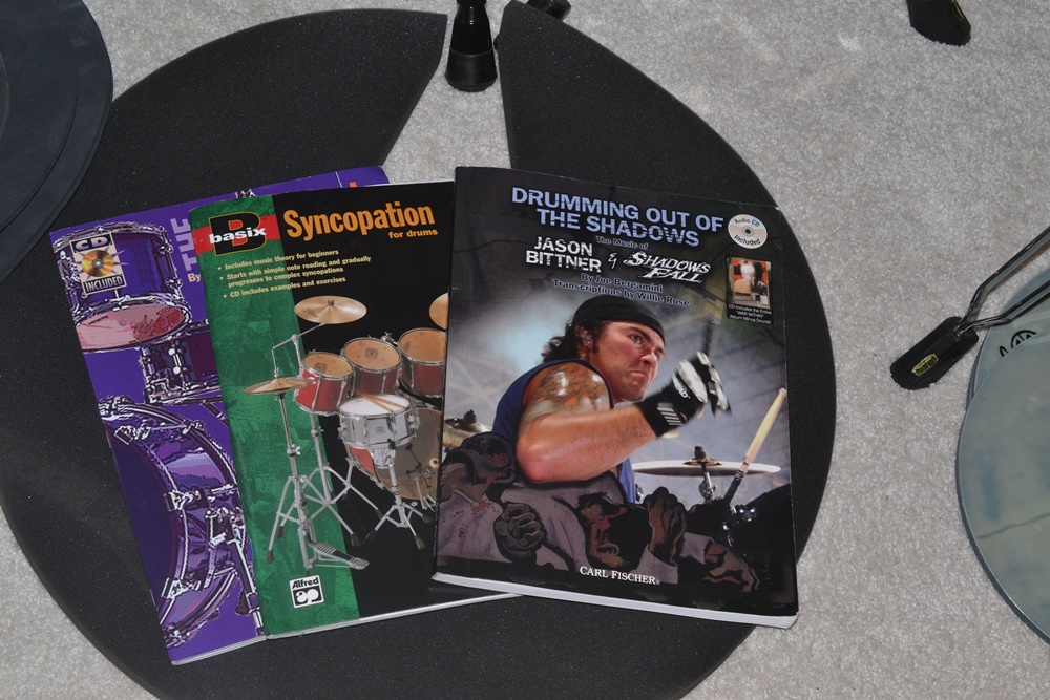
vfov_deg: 22.6
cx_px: 525
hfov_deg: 33.4
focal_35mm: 60
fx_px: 1750
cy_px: 350
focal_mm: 40
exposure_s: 1/60
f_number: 8
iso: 110
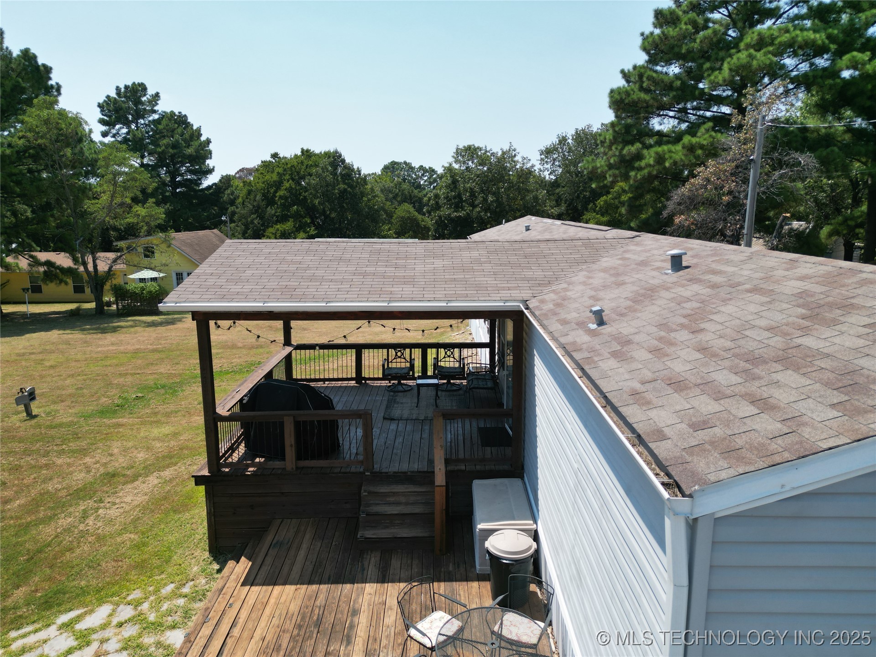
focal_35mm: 24
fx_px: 607
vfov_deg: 56.8
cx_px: 438
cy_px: 328
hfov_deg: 71.6
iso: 150
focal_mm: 6.72
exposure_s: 1/3200
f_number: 1.7
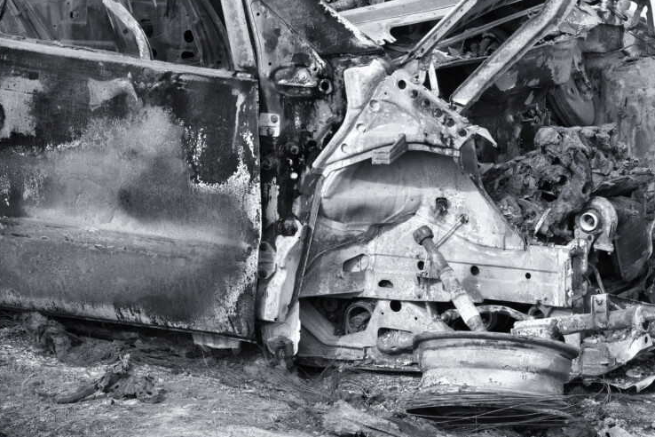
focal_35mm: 187
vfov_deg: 7.3
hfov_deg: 11.0
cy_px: 138
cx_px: 462
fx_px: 3402
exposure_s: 1/250
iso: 100
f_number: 8
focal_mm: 77
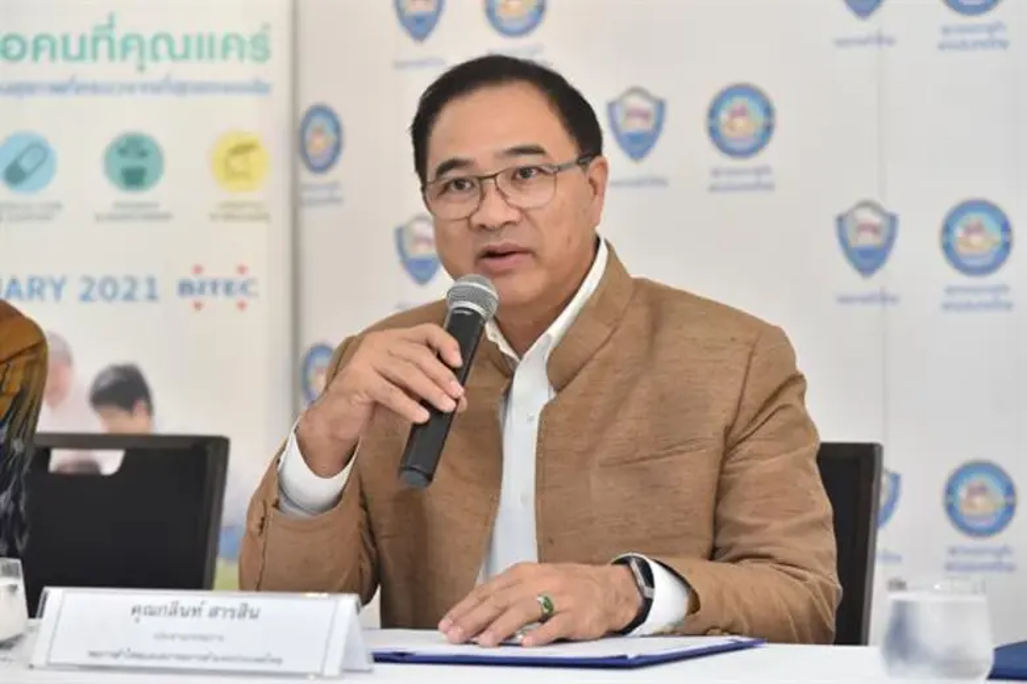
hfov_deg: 17.1
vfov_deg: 11.4
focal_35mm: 120
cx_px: 514
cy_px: 342
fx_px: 3423
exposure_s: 1/160
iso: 2000
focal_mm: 120
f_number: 4
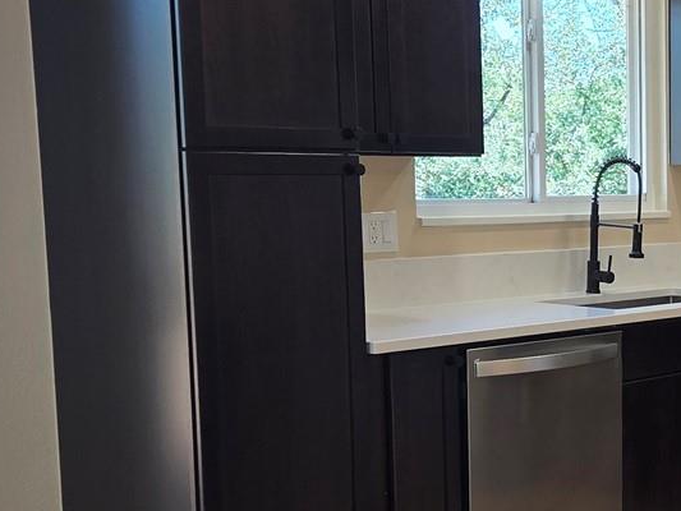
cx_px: 779
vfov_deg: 21.2
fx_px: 1358
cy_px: 347
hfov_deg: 25.7
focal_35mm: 69
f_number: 1.8
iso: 50
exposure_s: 1/120
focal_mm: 5.4
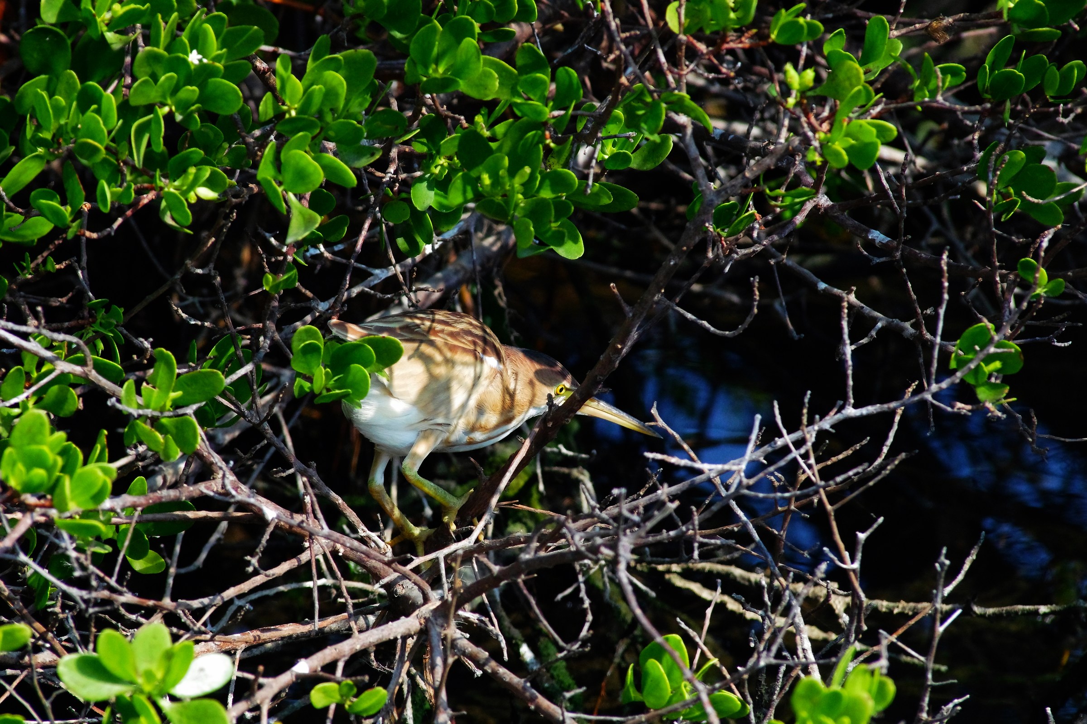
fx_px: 25361
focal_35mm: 840
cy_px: 362
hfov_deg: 2.5
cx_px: 544
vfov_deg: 1.6
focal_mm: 560
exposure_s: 1/800
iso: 3200
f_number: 9
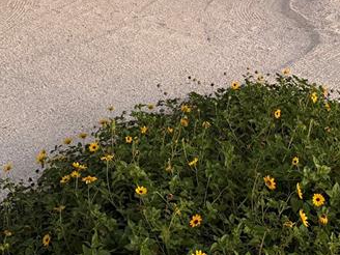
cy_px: -138
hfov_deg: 25.9
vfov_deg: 17.5
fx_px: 737
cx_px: 215
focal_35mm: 75
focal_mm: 6.76
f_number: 1.78
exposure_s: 1/60
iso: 250
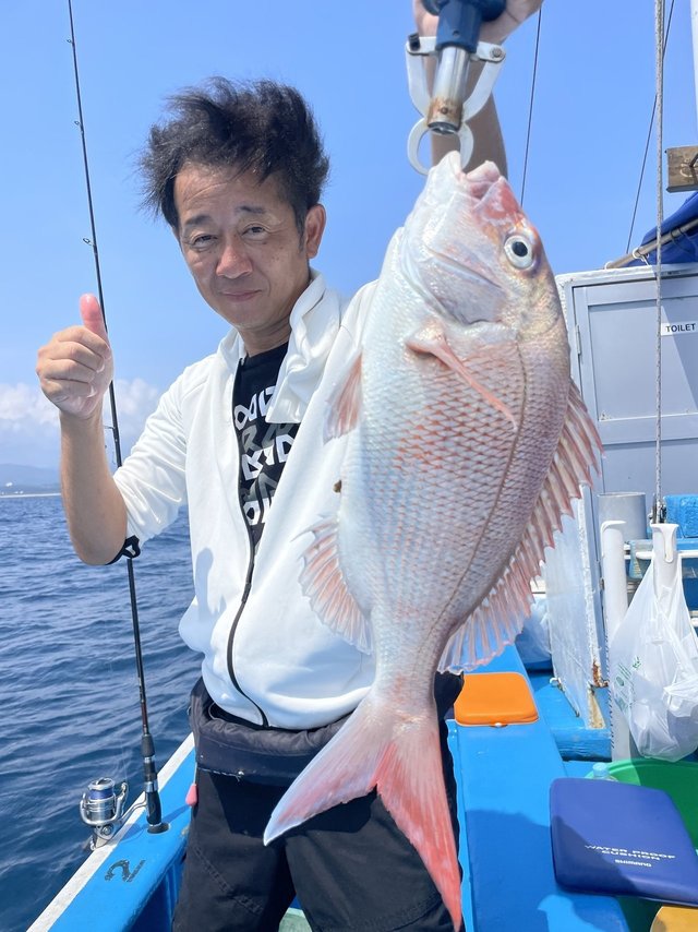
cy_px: 466
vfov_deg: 67.3
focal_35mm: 26
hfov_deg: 53.0
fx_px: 699
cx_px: 349
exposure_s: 1/4651
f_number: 1.6
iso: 32
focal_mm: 4.2
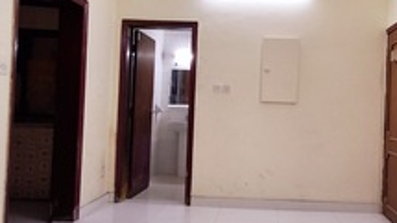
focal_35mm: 37
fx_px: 390
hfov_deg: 53.0
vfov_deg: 32.0
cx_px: 263
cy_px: 97
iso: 80
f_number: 2.2
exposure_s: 1/50
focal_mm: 1.64
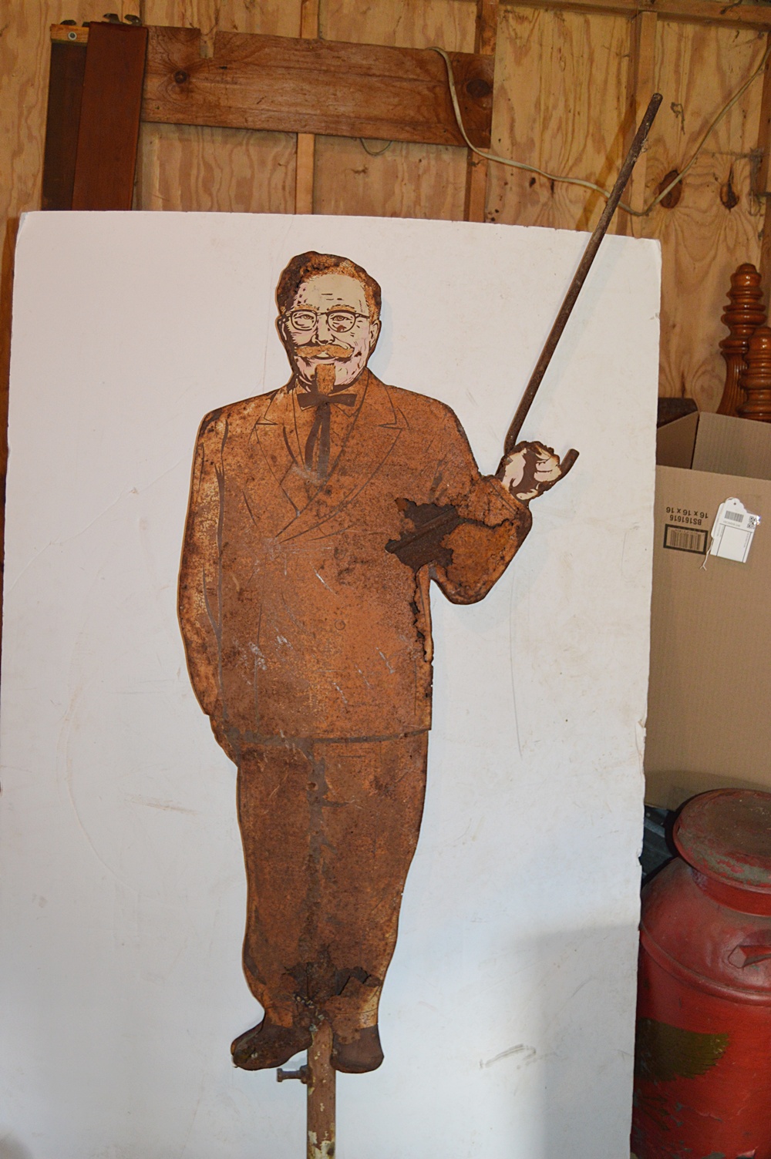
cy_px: 580
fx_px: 1110
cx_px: 386
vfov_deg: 55.1
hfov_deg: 38.3
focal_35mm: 34
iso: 800
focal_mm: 23
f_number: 3.8
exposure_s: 1/60
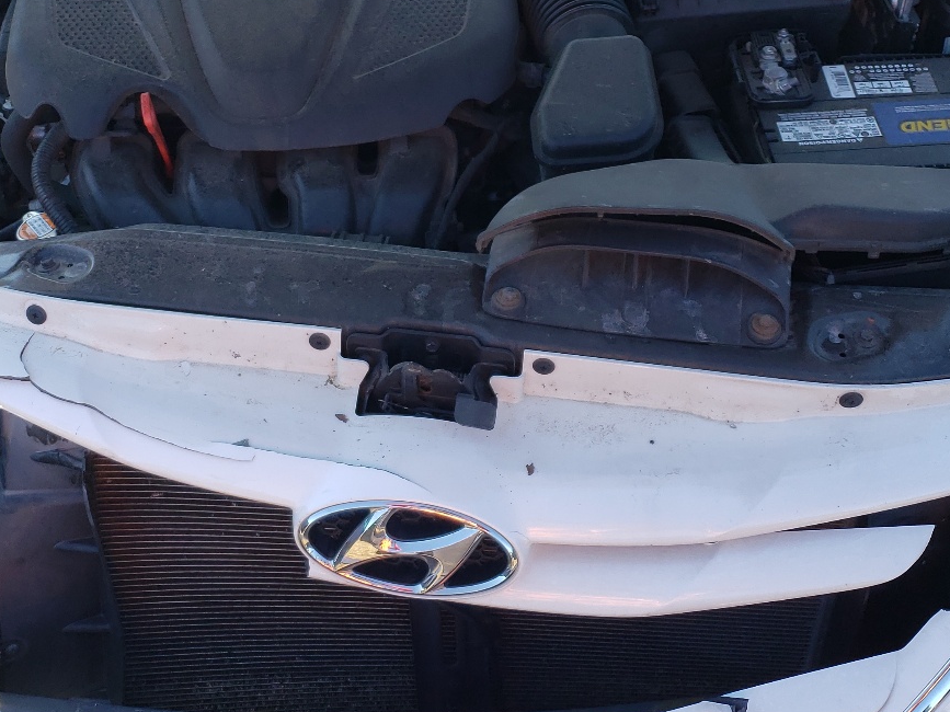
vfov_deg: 30.1
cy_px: 260
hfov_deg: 39.6
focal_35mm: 48
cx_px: 449
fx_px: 1317
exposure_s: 1/588
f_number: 1.5
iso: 50
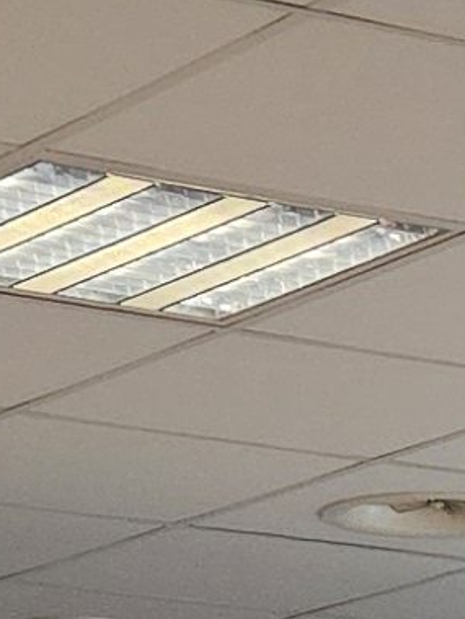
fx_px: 4334
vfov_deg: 6.9
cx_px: 844
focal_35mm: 242
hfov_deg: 6.0
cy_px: 2150
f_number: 1.8
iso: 640
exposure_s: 1/142
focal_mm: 5.4
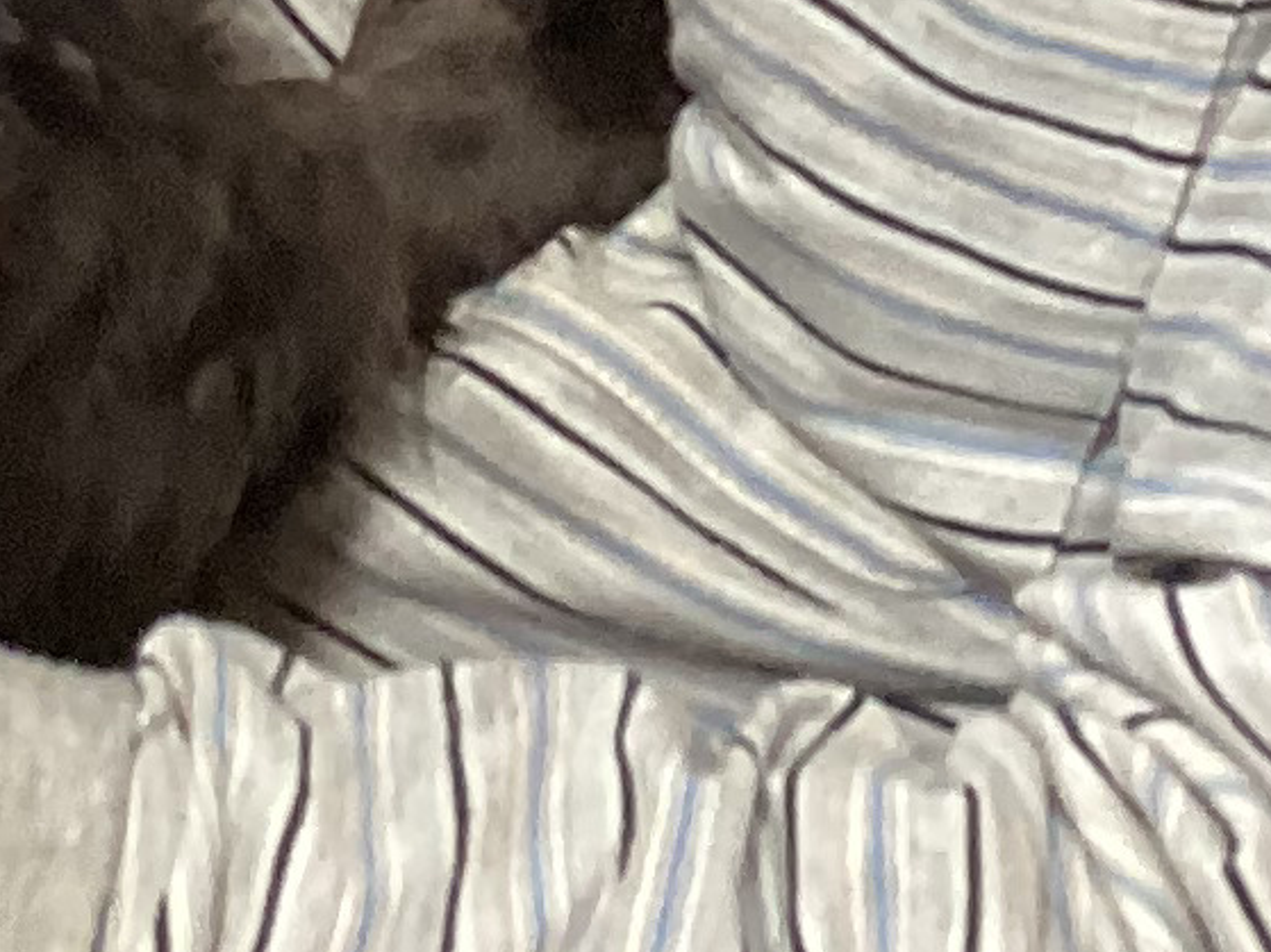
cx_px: 609
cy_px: -577
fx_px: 6644
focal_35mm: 181
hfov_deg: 10.9
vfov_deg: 8.0
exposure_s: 1/50
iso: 200
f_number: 2.4
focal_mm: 3.3
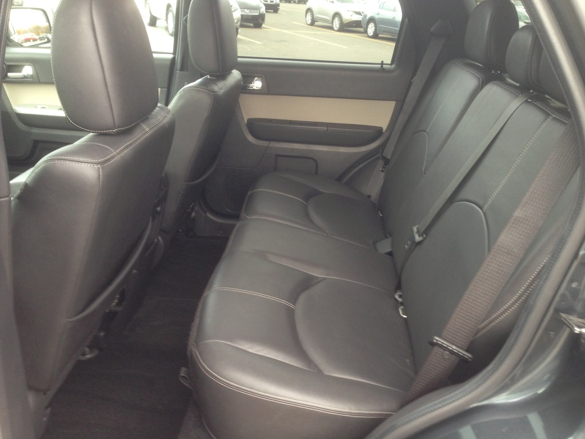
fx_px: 558
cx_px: 292
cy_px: 220
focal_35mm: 33
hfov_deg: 55.4
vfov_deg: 42.9
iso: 50
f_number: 2.4
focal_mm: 4.13
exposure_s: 1/20
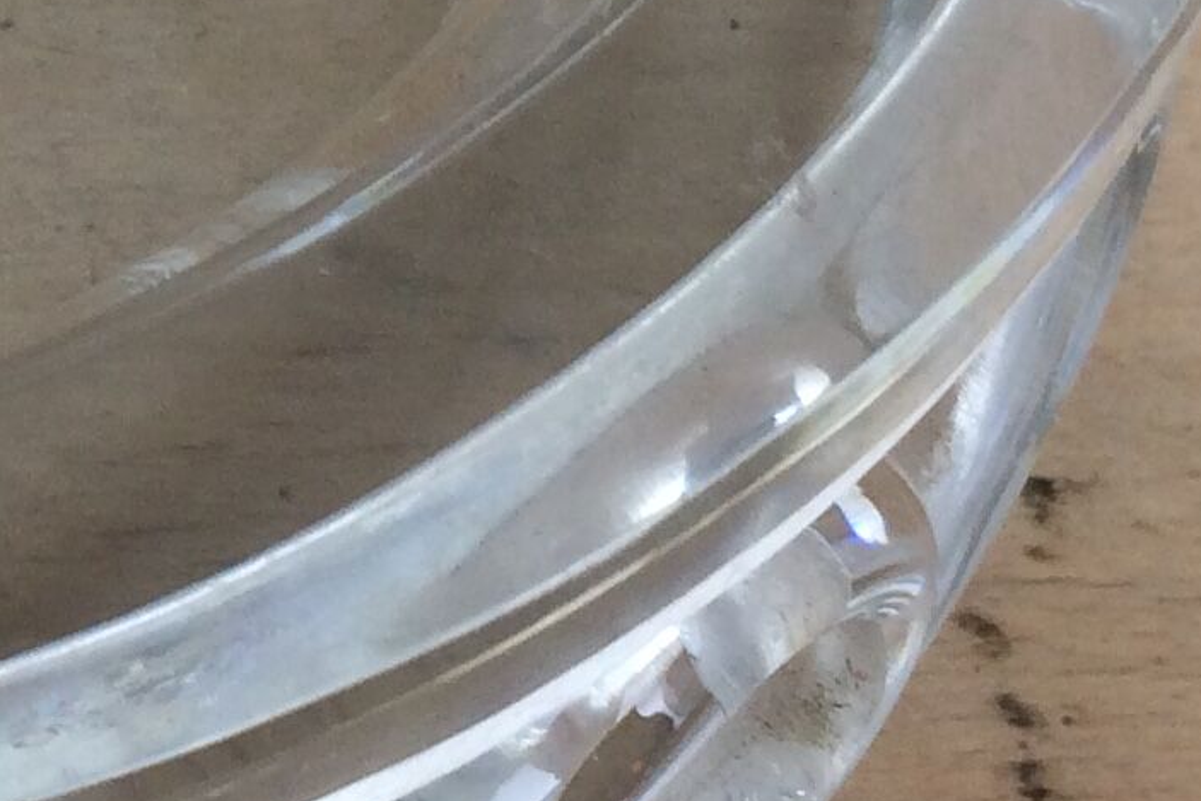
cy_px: -256
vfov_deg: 9.6
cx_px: -523
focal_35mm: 140
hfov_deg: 13.9
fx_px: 4671
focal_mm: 4.15
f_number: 2.2
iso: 40
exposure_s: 1/50
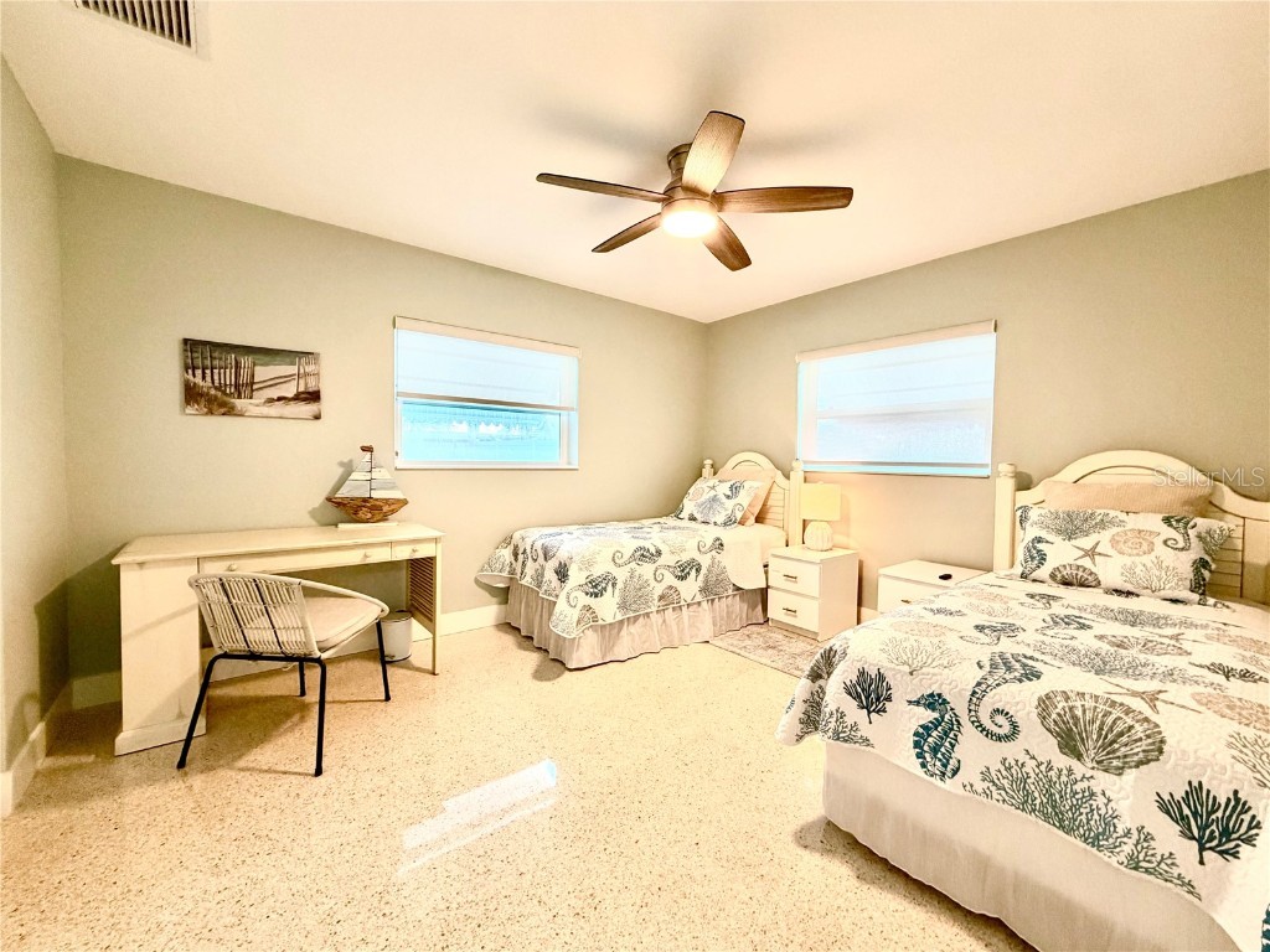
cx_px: 635
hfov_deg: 102.1
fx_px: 514
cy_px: 476
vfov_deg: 85.7
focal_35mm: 14
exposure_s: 1/60
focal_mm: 2.22
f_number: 2.2
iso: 250
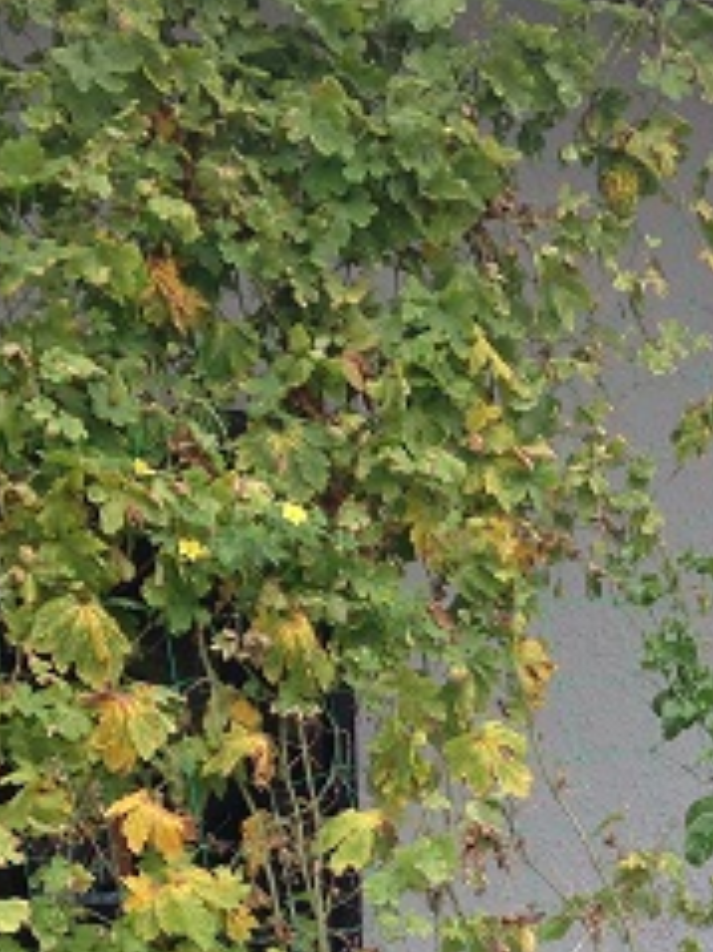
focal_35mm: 111
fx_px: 3051
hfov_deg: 13.2
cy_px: 1050
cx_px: 701
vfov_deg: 17.2
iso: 50
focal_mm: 4.12
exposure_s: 1/343
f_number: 2.4
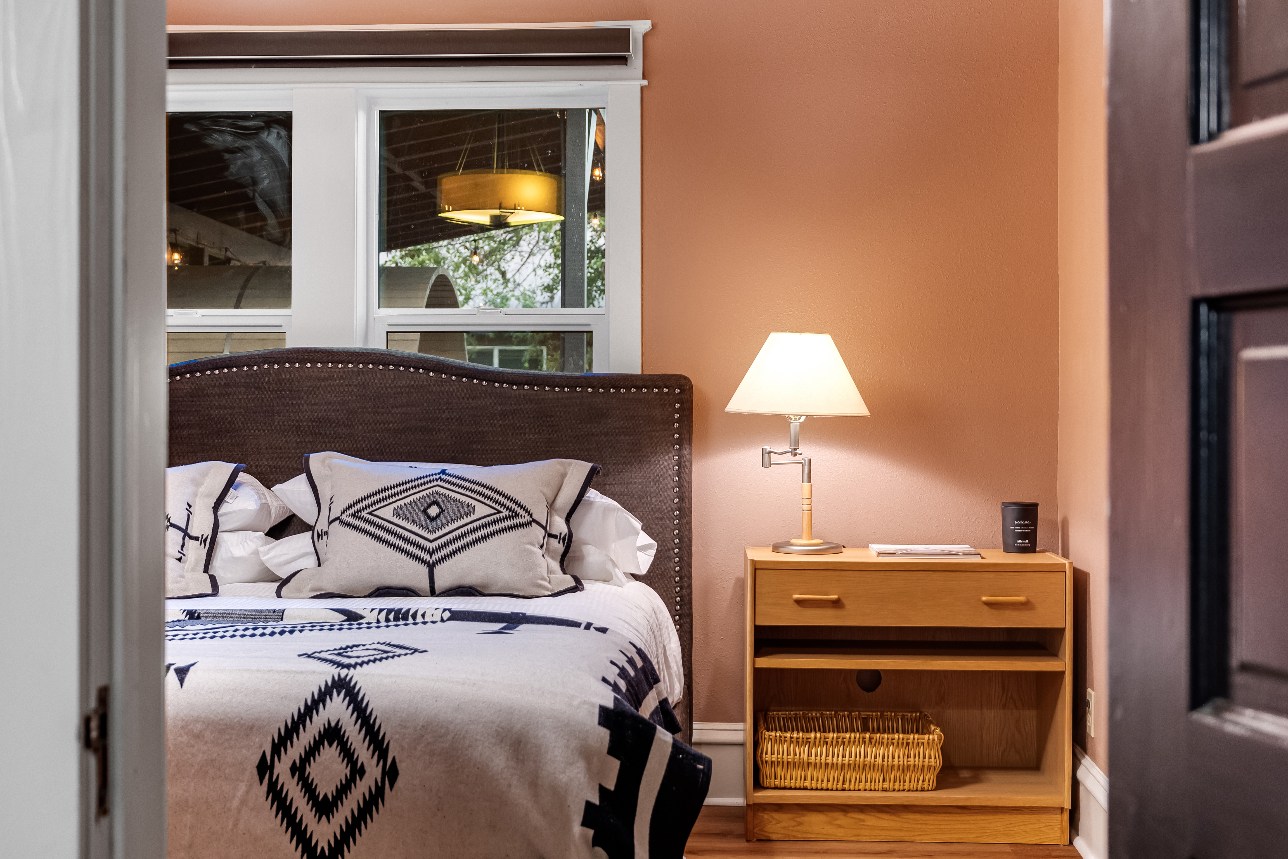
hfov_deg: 41.1
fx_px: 1717
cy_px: 430
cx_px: 644
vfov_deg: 28.1
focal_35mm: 48
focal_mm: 32.5
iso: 400
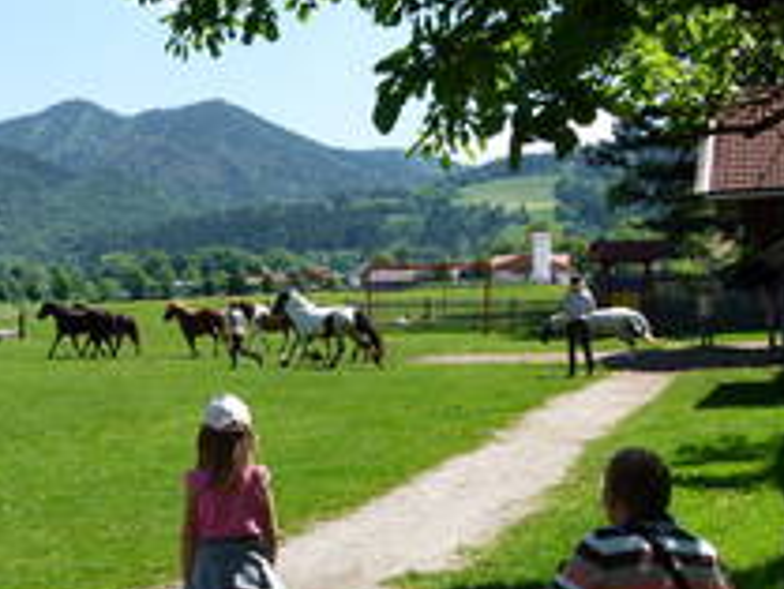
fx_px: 1518
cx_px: 75
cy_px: 368
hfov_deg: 27.9
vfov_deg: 21.9
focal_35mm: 67
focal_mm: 6.3
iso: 100
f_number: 4
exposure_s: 1/500
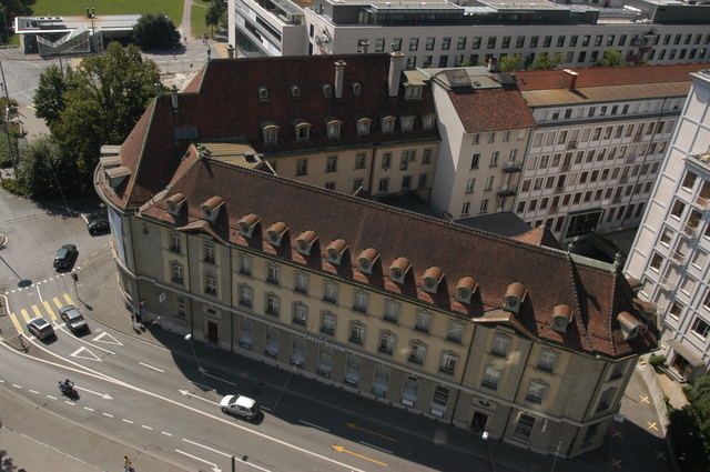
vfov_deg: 41.6
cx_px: 355
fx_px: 620
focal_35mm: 32
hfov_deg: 59.6
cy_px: 236
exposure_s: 1/125
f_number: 11
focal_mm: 21
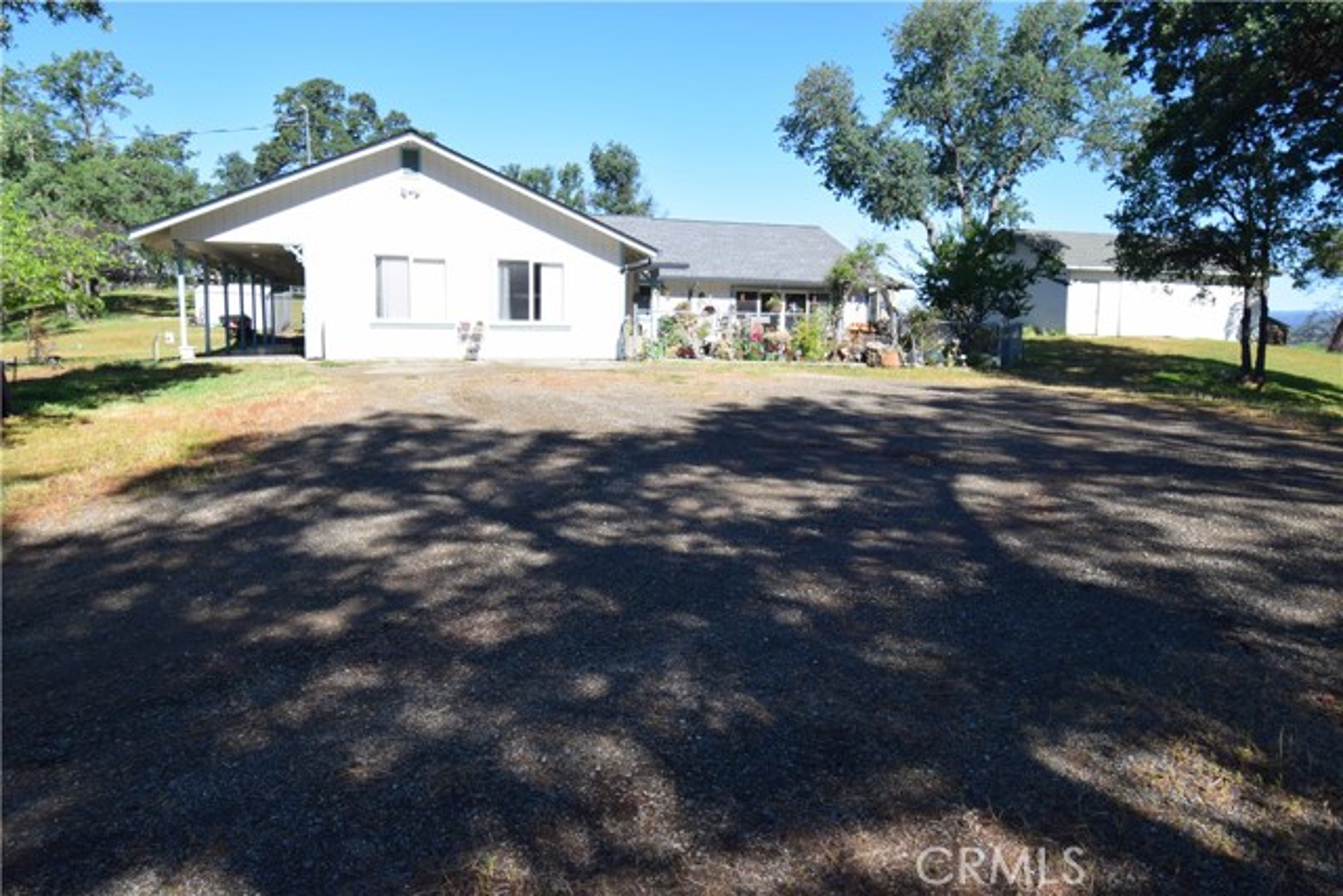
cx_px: 672
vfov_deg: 50.4
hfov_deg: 70.4
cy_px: 448
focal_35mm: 26
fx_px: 951
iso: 400
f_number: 10
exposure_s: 1/320
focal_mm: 17
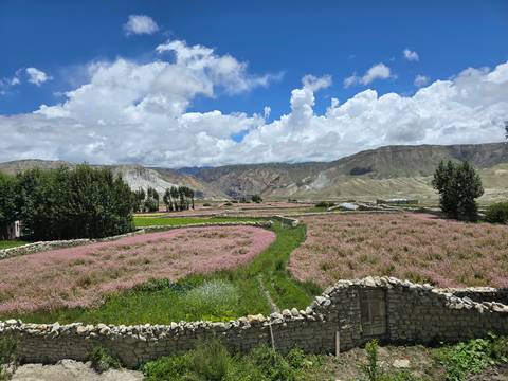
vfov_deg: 58.9
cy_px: 190
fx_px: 338
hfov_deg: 73.9
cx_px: 254
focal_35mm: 23
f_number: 1.7
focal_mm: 6.3
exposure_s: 1/1418
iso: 12
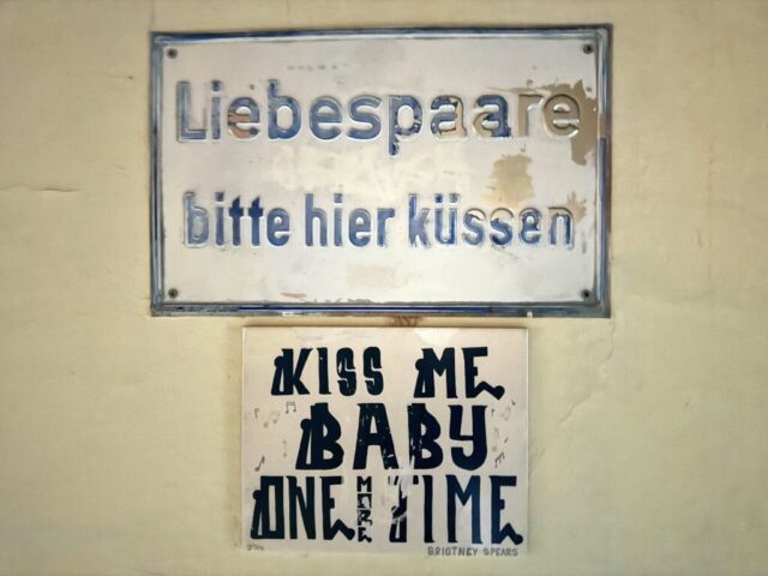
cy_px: 288
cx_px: 384
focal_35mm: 24
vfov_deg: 56.8
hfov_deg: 71.6
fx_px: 532
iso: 1600
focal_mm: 6.76
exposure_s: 1/14
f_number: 1.78
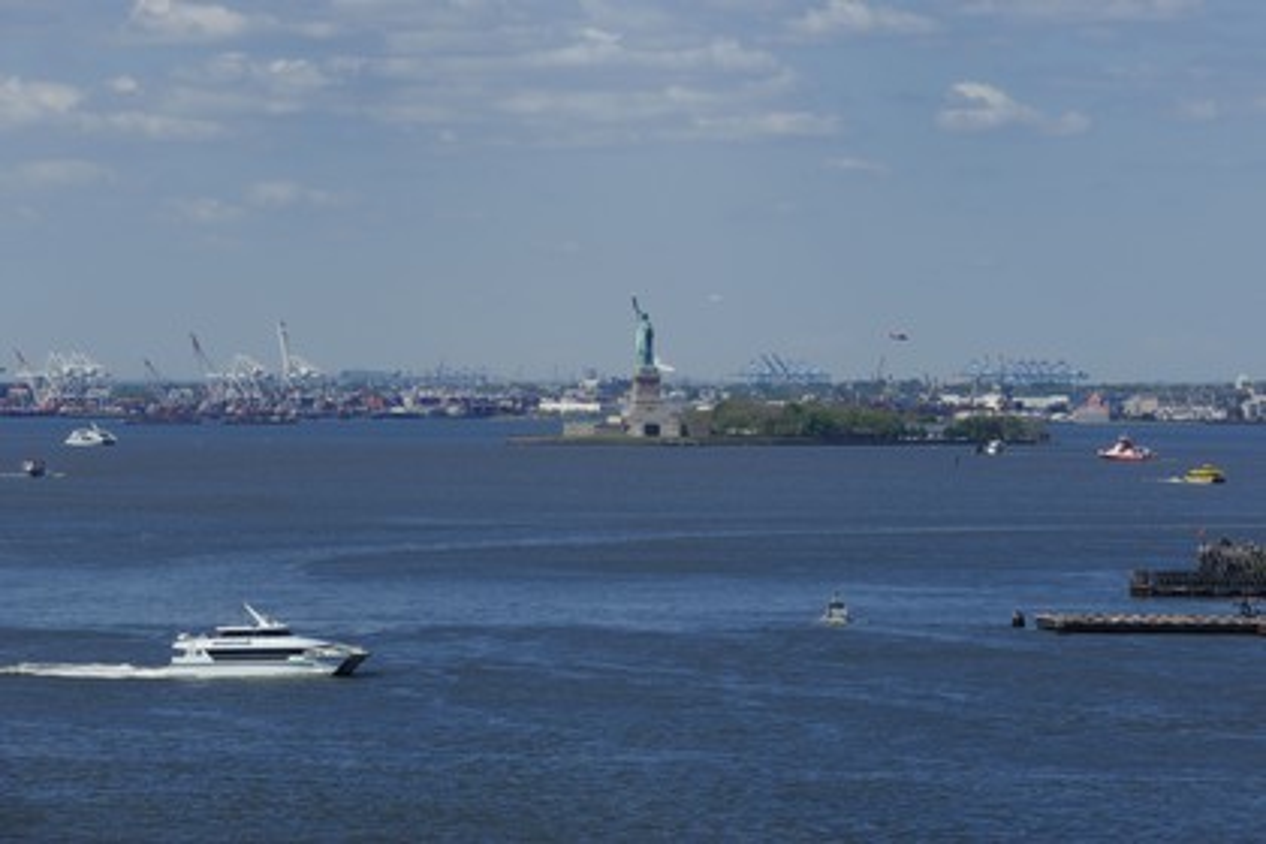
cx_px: 633
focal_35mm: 200
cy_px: 422
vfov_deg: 6.9
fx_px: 7033
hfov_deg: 10.3
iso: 200
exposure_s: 1/200
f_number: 14
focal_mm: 200
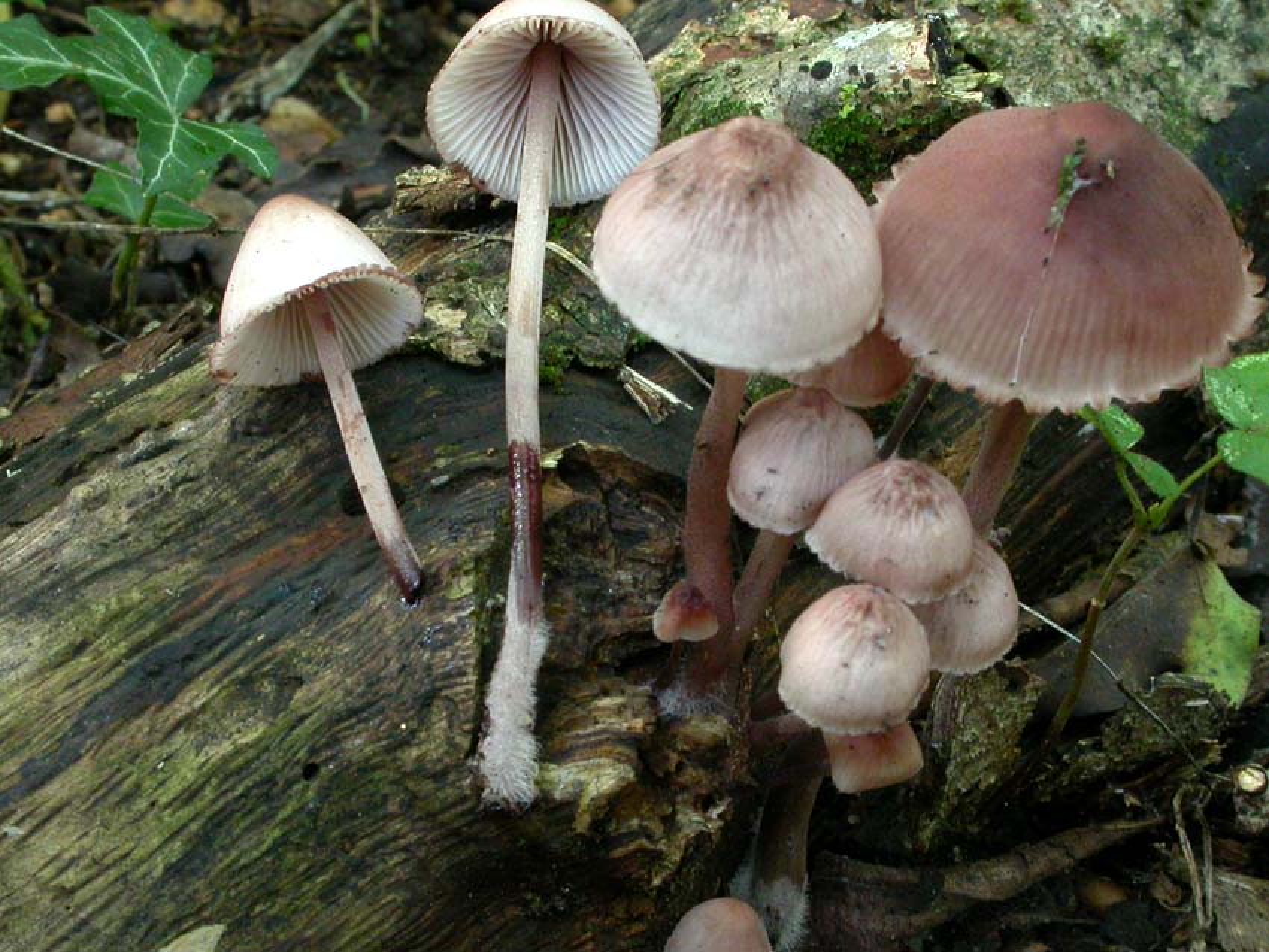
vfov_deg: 13.1
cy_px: 476
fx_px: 4144
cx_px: 634
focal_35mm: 113
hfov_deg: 17.4
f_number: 8.6
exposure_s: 1/2
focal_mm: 23.5
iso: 200
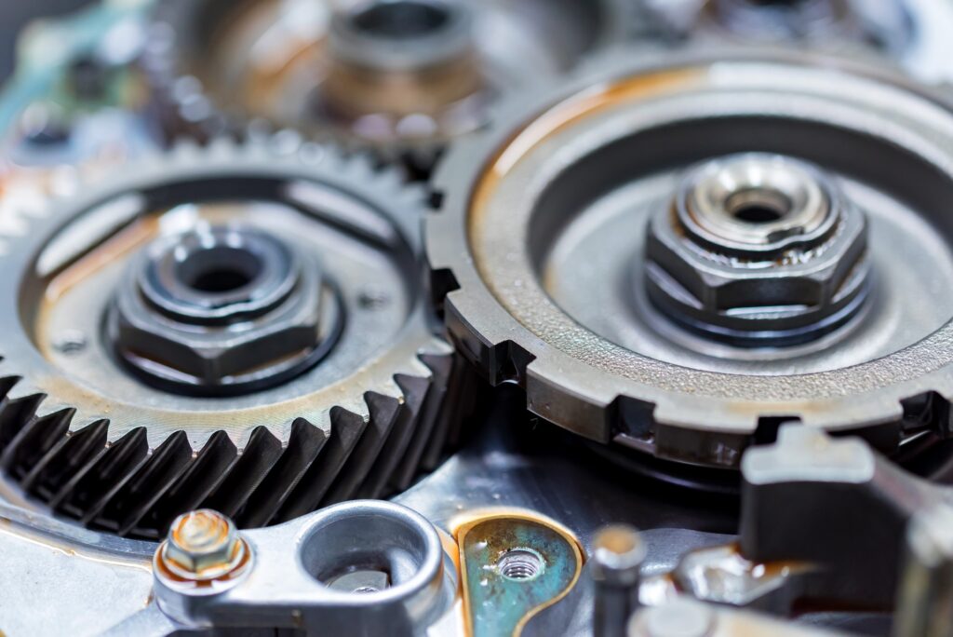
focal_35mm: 90
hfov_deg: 22.6
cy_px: 318
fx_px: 2384
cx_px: 476
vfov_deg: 15.2
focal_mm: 90
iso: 800
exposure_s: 1/125
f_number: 3.5
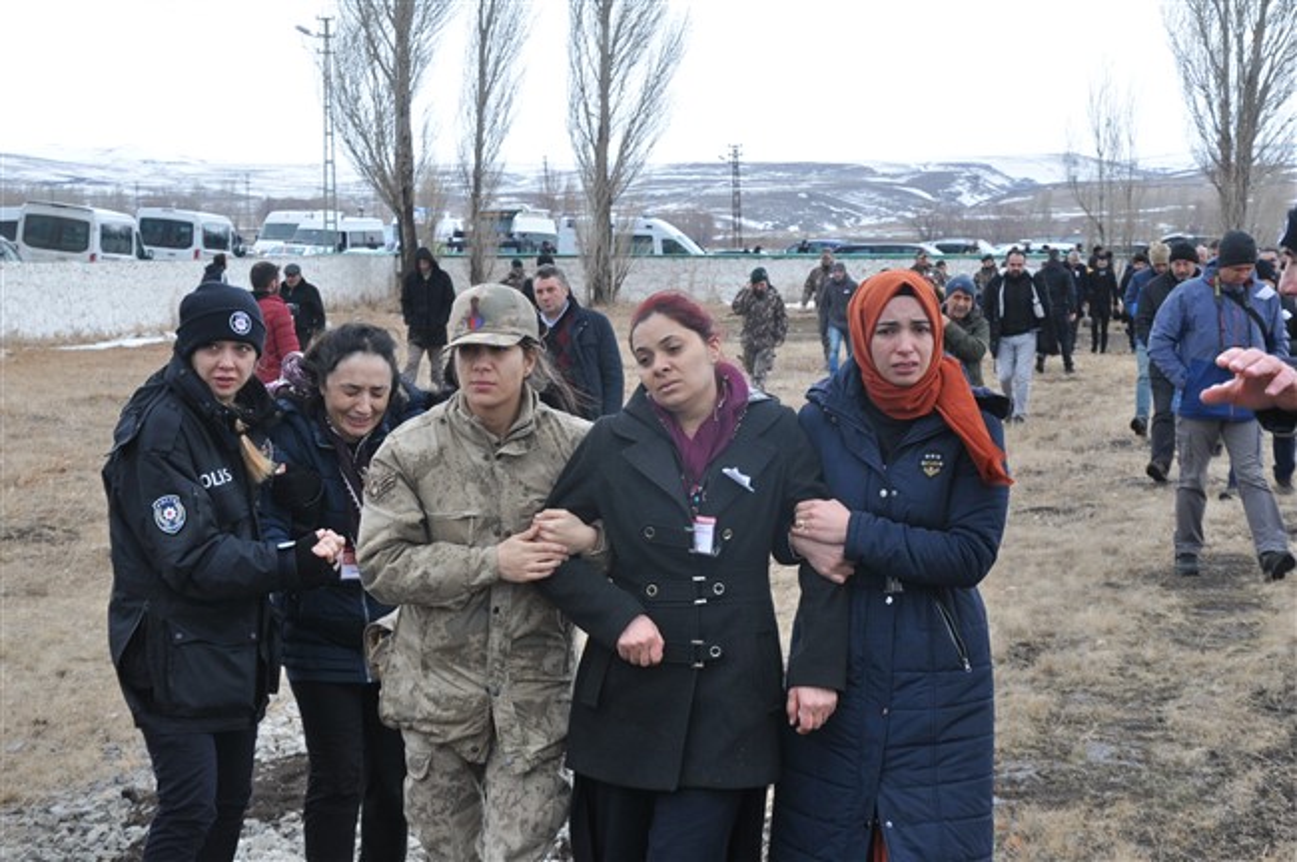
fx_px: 2591
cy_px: 431
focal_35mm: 72
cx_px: 648
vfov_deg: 18.9
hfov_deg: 28.1
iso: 500
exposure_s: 1/320
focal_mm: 48
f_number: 9
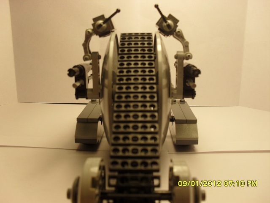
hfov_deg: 52.6
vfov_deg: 40.7
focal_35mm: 35
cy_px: 102
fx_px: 273
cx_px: 135
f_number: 3.2
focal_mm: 6.3
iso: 100
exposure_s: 1/125
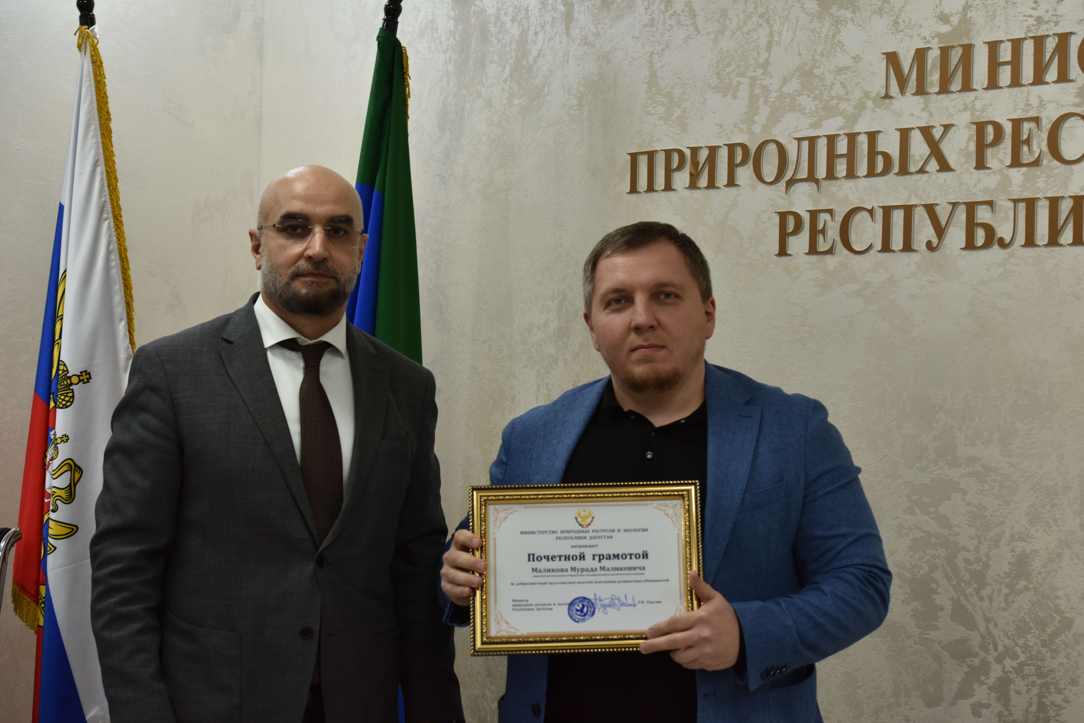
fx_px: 2108
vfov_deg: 19.5
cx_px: 542
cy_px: 362
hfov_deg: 28.8
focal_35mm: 70
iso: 640
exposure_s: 1/100
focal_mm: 70
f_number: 5
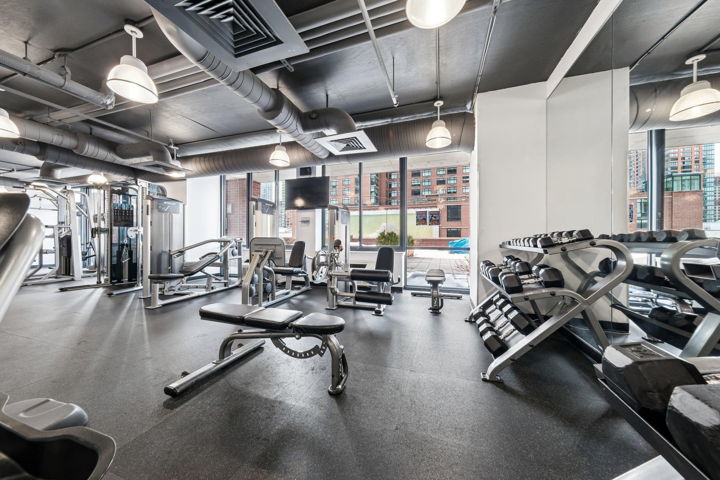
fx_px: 240
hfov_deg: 112.6
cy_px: 240
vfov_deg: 90.0
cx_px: 360
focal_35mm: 12
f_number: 8
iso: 500
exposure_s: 1/8
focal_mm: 8
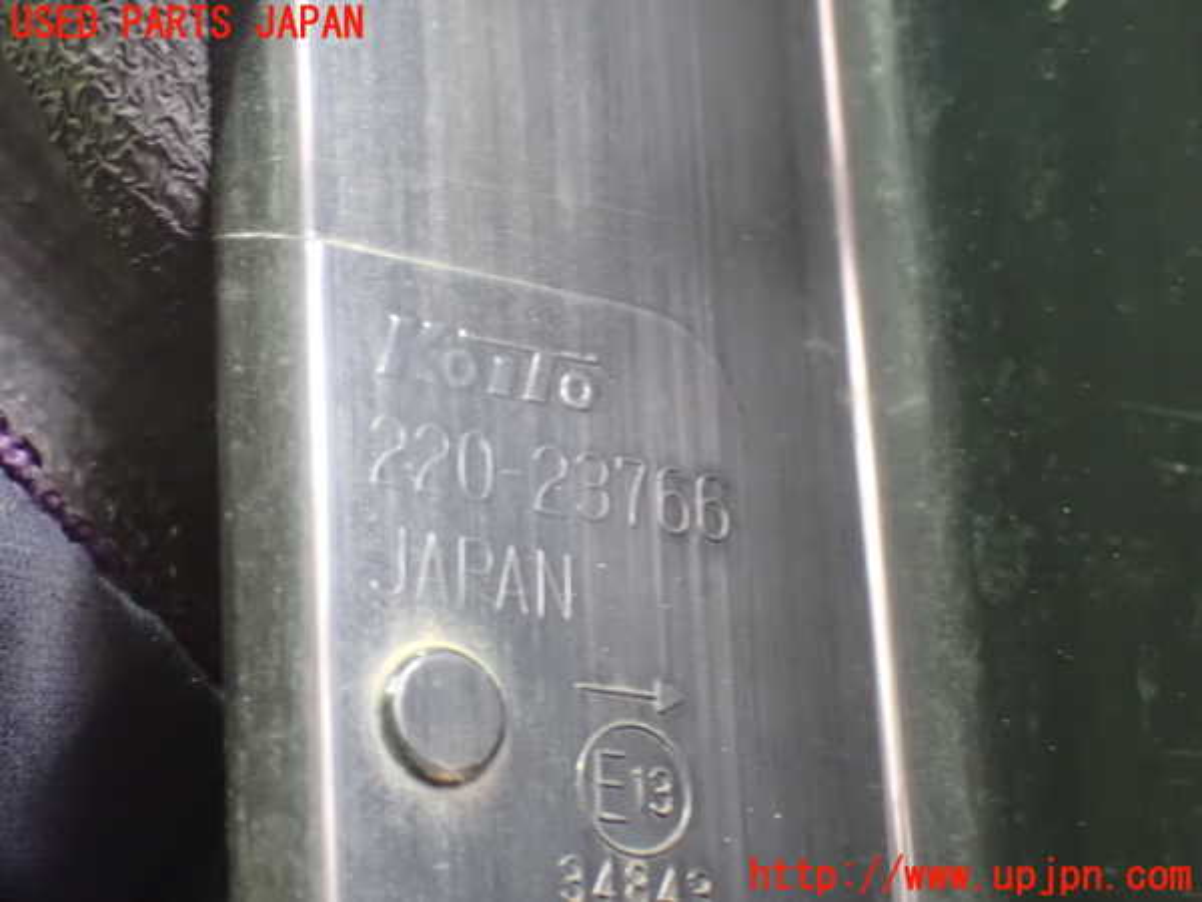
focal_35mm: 82
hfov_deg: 23.8
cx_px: 601
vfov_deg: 18.0
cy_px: 451
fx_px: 2847
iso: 1600
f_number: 4.3
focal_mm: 14.62
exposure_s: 1/8
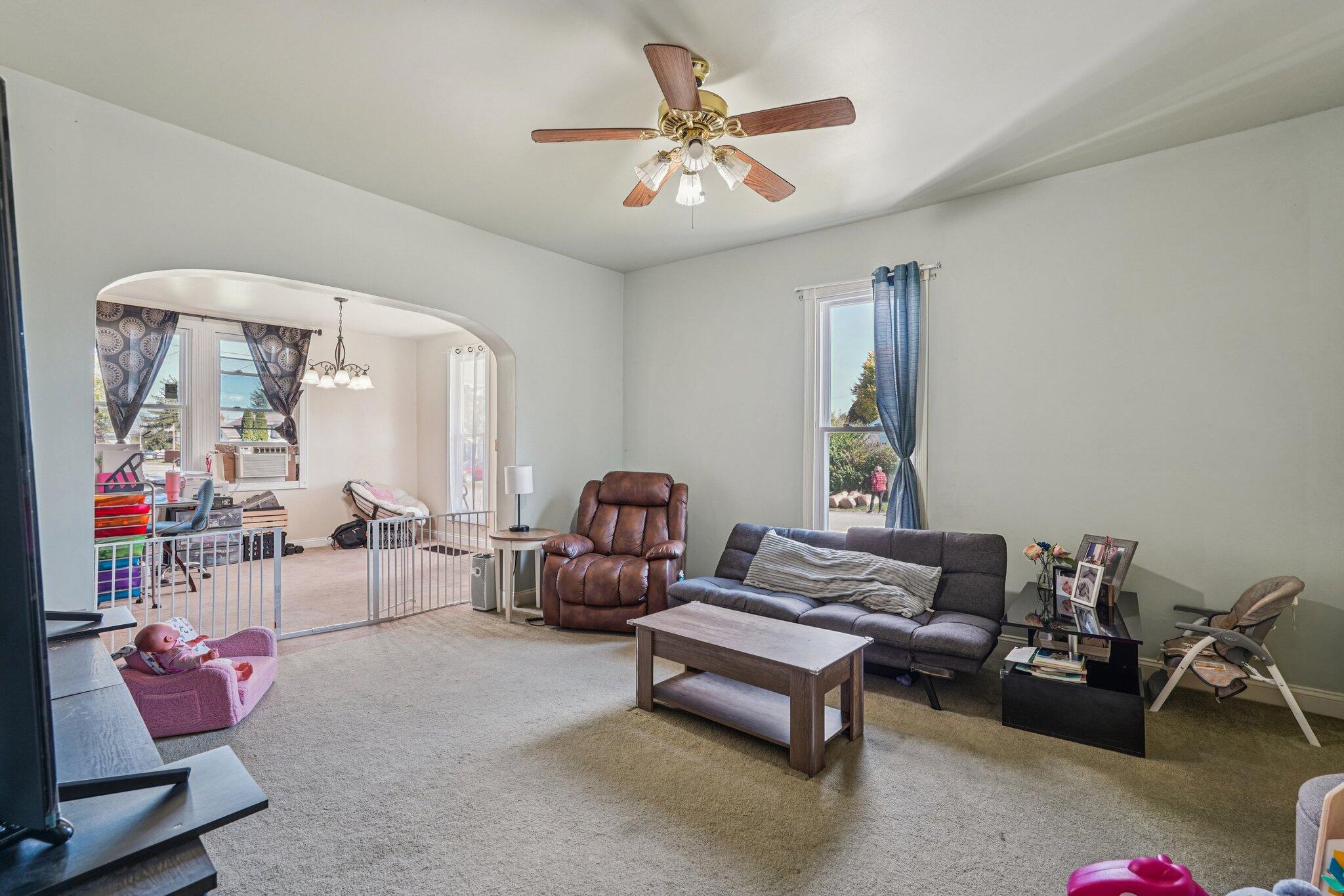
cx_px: 672
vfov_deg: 72.0
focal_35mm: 16
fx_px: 616
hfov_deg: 95.0
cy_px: 448
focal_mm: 16.5
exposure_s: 1/13
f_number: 8
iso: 400
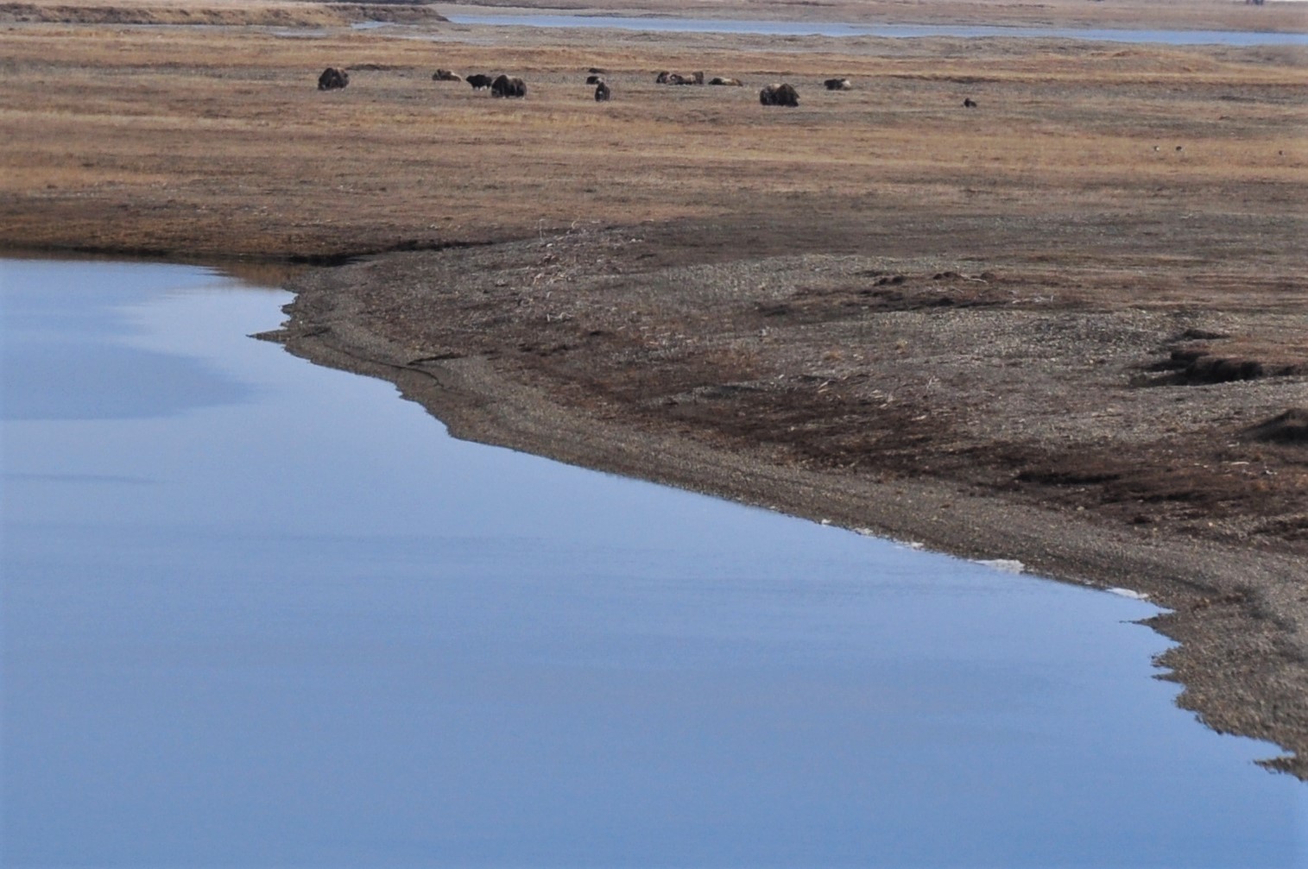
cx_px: 654
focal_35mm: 210
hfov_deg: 9.8
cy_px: 434
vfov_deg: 6.5
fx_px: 7622
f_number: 7.1
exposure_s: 1/800
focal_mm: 140
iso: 200
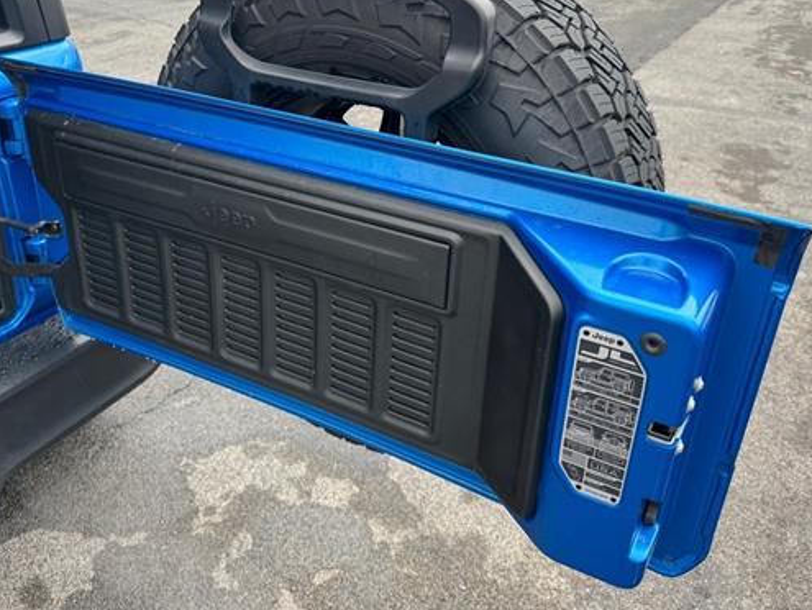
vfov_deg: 45.1
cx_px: 379
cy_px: 230
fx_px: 728
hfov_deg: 58.3
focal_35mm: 31
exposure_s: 1/123
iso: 50
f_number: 1.78
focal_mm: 6.76
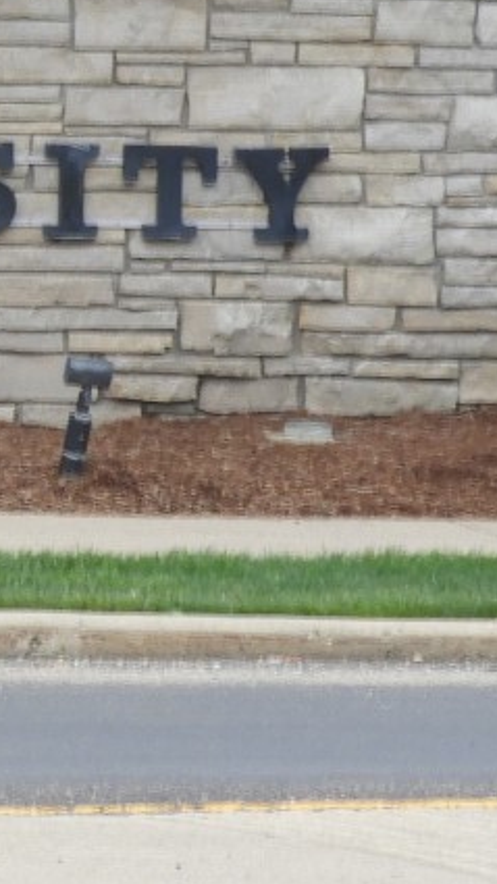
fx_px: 11670
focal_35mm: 498
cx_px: -591
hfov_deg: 2.4
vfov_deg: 4.3
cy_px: 227
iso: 140
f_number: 5
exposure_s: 1/60
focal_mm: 24.2
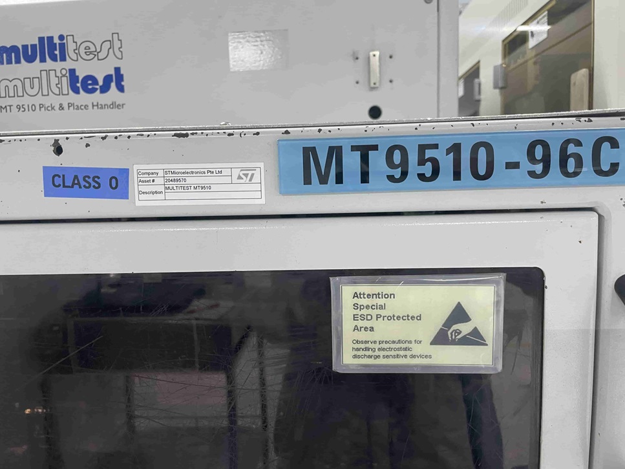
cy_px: 234
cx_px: 312
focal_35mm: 26
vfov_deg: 53.1
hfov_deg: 67.3
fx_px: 469
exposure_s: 1/50
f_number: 1.6
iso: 125
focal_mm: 4.2
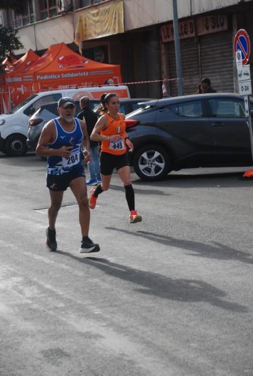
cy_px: 188
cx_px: 126
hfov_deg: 13.1
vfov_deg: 19.4
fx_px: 1101
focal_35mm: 105
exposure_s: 1/1250
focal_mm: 70
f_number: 5.6
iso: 1000
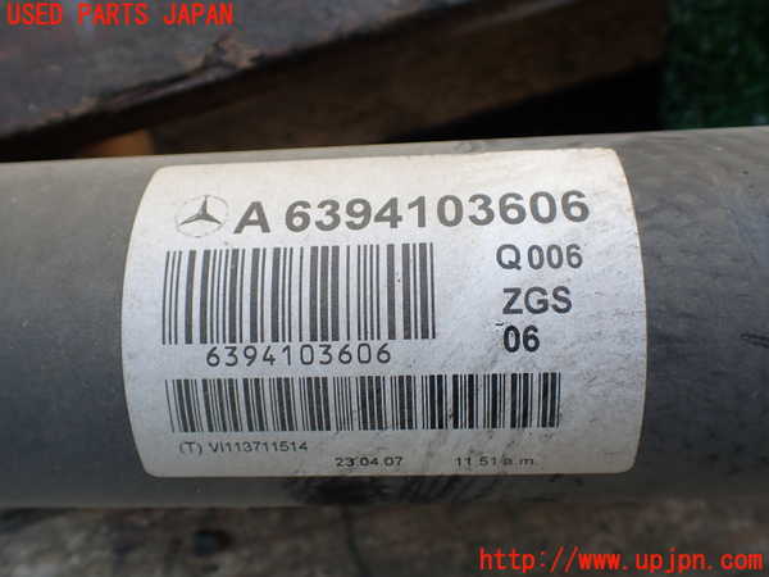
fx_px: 666
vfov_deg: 46.8
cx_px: 384
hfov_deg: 60.0
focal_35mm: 30
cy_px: 288
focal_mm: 5.4
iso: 100
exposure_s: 1/200
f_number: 2.3
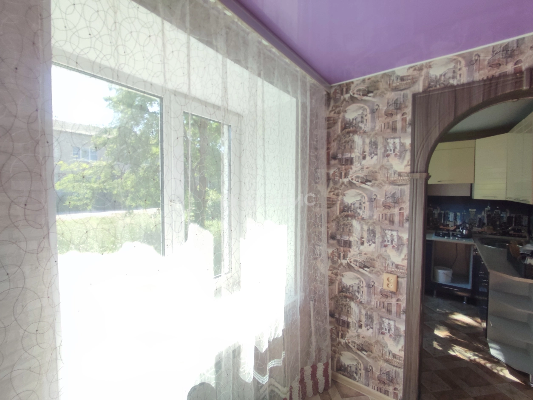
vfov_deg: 78.2
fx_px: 247
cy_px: 200
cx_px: 266
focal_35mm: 16
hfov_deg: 94.5
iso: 50
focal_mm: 1.65
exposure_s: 1/197
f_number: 2.2
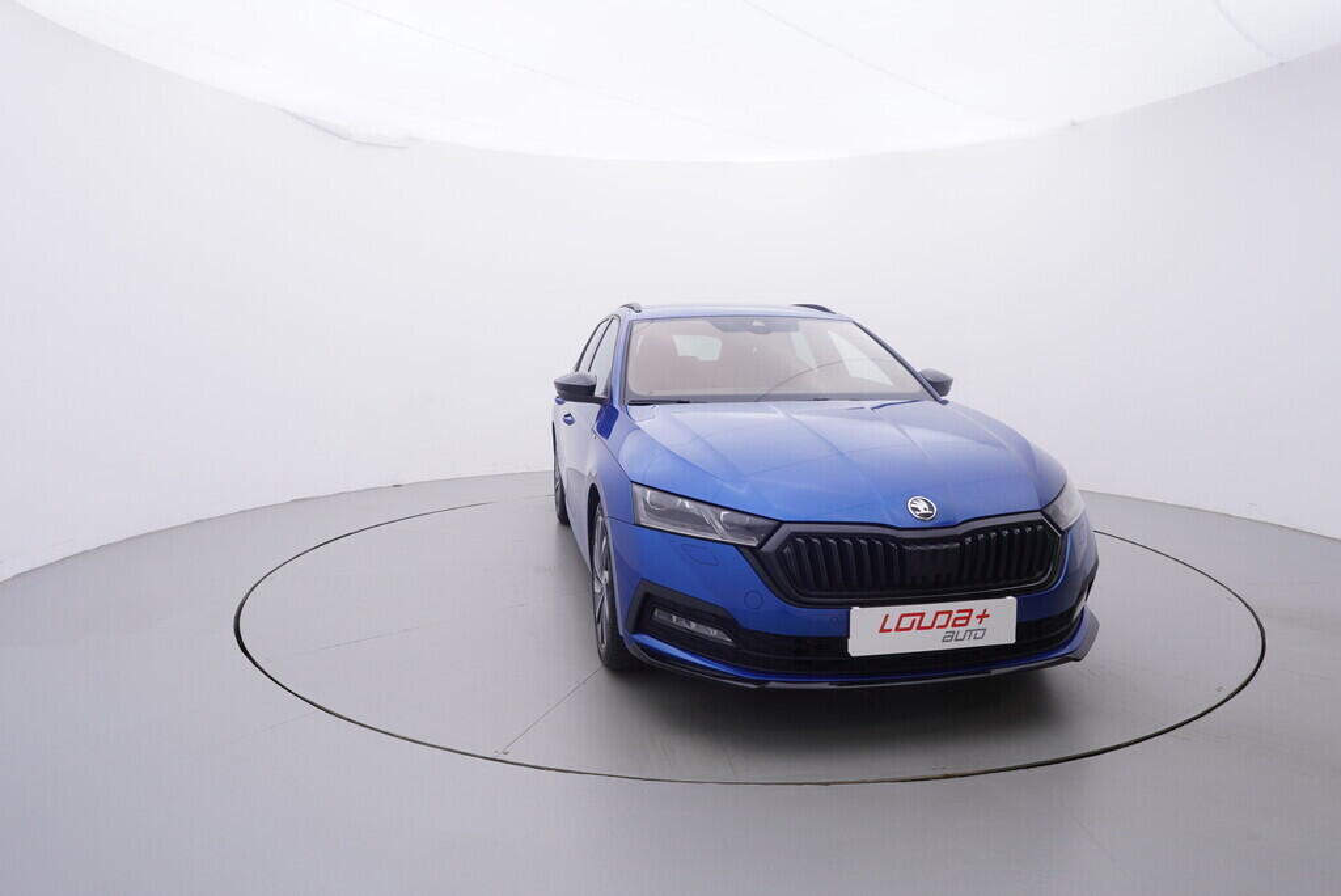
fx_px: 839
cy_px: 448
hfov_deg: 77.3
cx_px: 670
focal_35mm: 22
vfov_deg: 56.2
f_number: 5
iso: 200
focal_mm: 15
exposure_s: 1/80
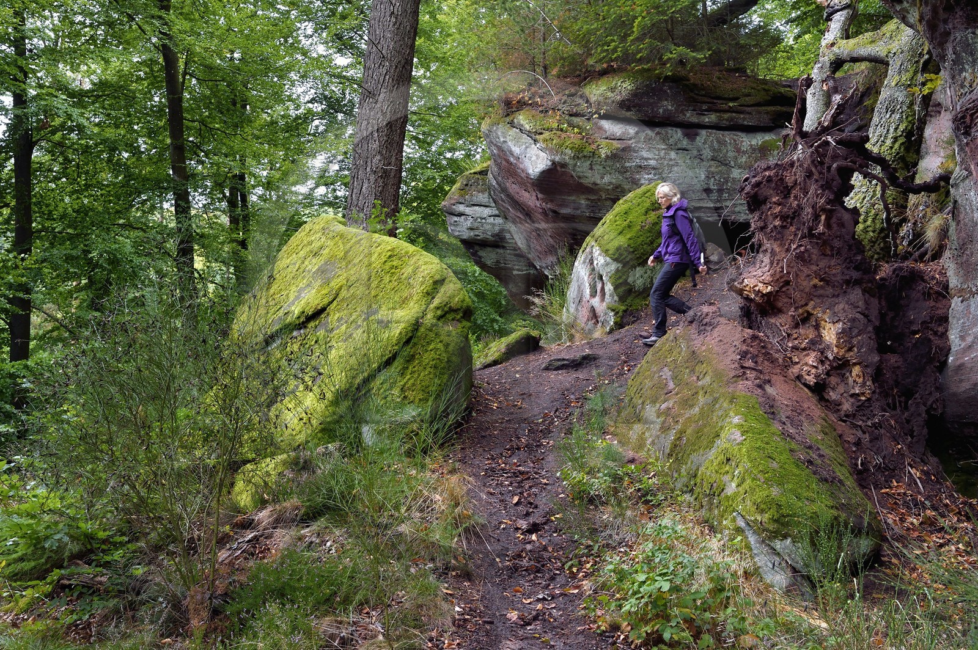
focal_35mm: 46
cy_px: 325
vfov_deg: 29.2
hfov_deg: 42.8
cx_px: 489
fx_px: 1249
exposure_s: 1/80
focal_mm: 46
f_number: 10
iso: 800
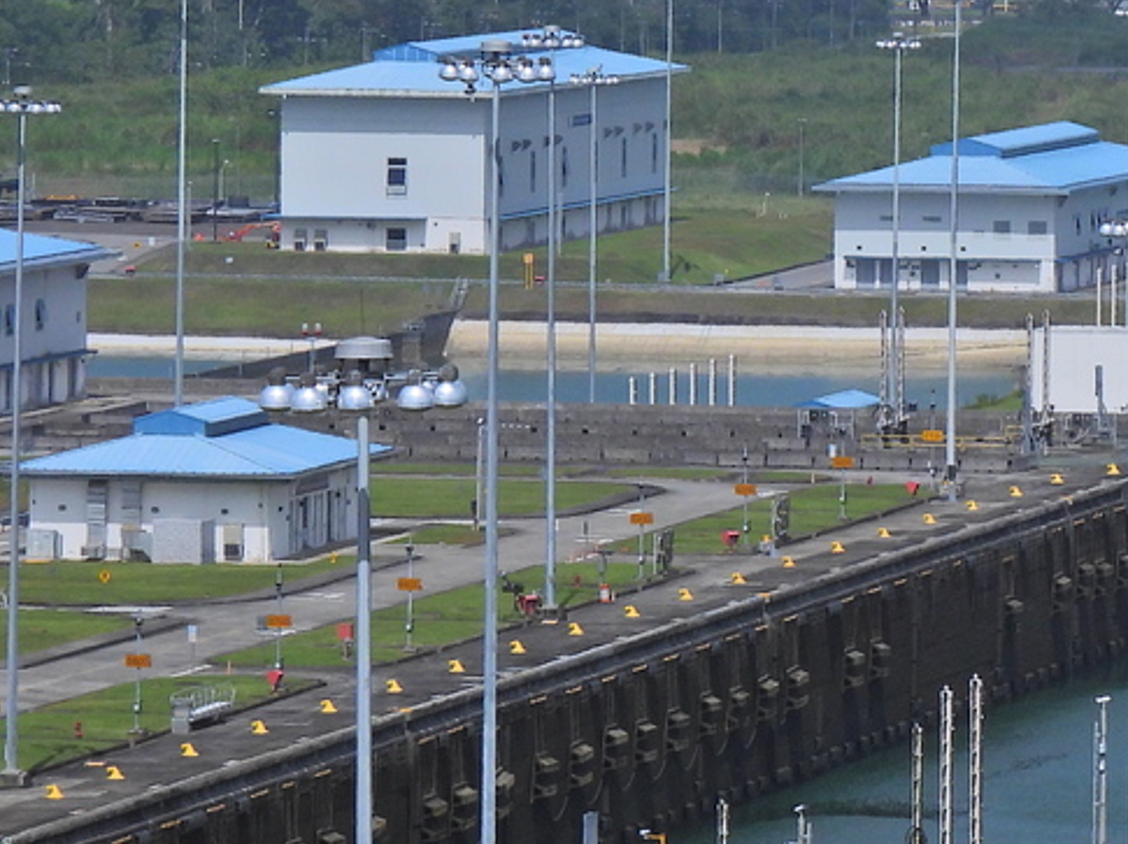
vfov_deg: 3.3
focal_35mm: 449
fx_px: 14620
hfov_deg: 4.4
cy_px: 258
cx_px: 1284
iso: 100
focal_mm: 30.3
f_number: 5.6
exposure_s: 1/1600
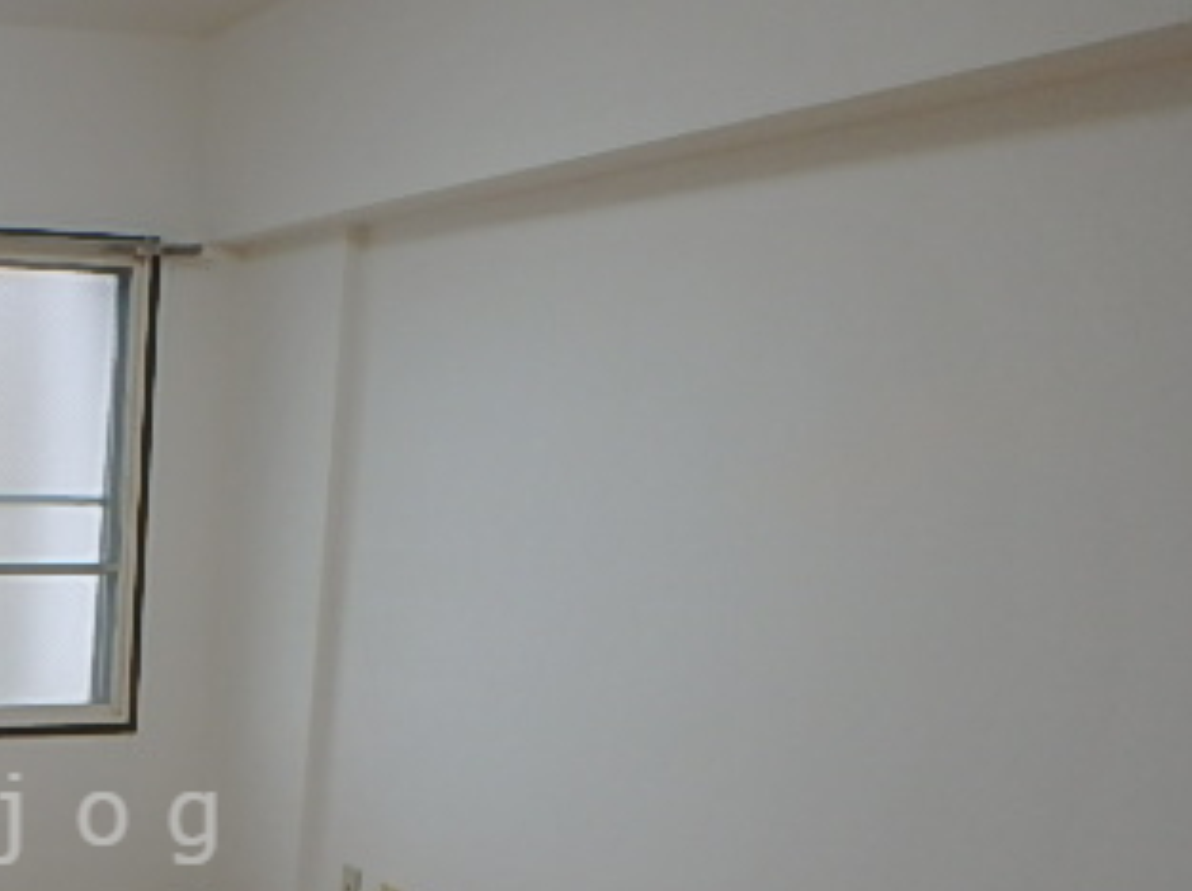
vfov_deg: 31.8
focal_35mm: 43
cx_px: -23
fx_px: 1479
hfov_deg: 38.5
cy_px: 819
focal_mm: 3.7
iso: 125
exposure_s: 1/60
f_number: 3.5
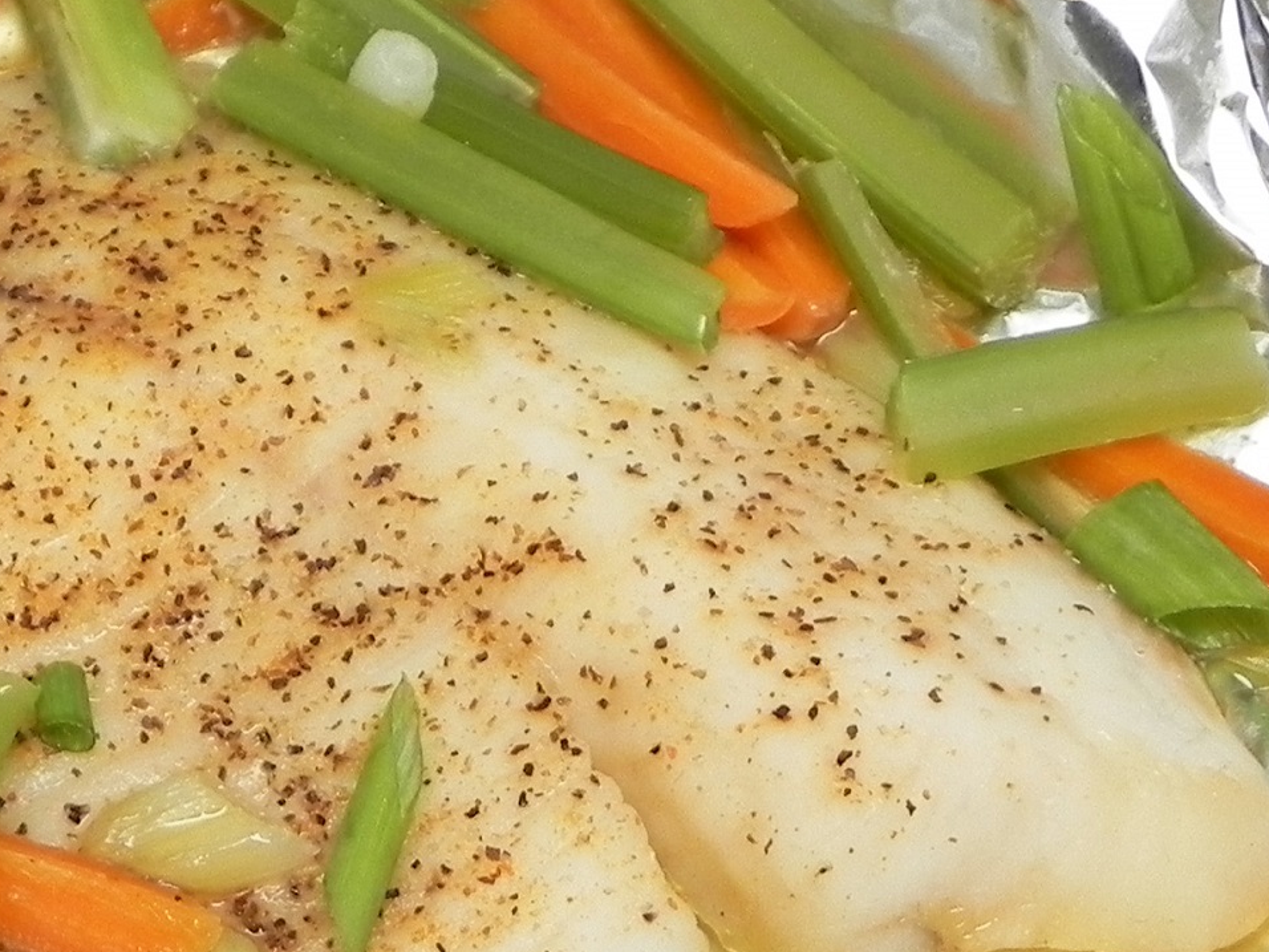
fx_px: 3336
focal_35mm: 91
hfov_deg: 21.1
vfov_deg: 16.0
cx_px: 150
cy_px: 899
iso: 160
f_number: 2.8
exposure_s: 1/62
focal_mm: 5.2
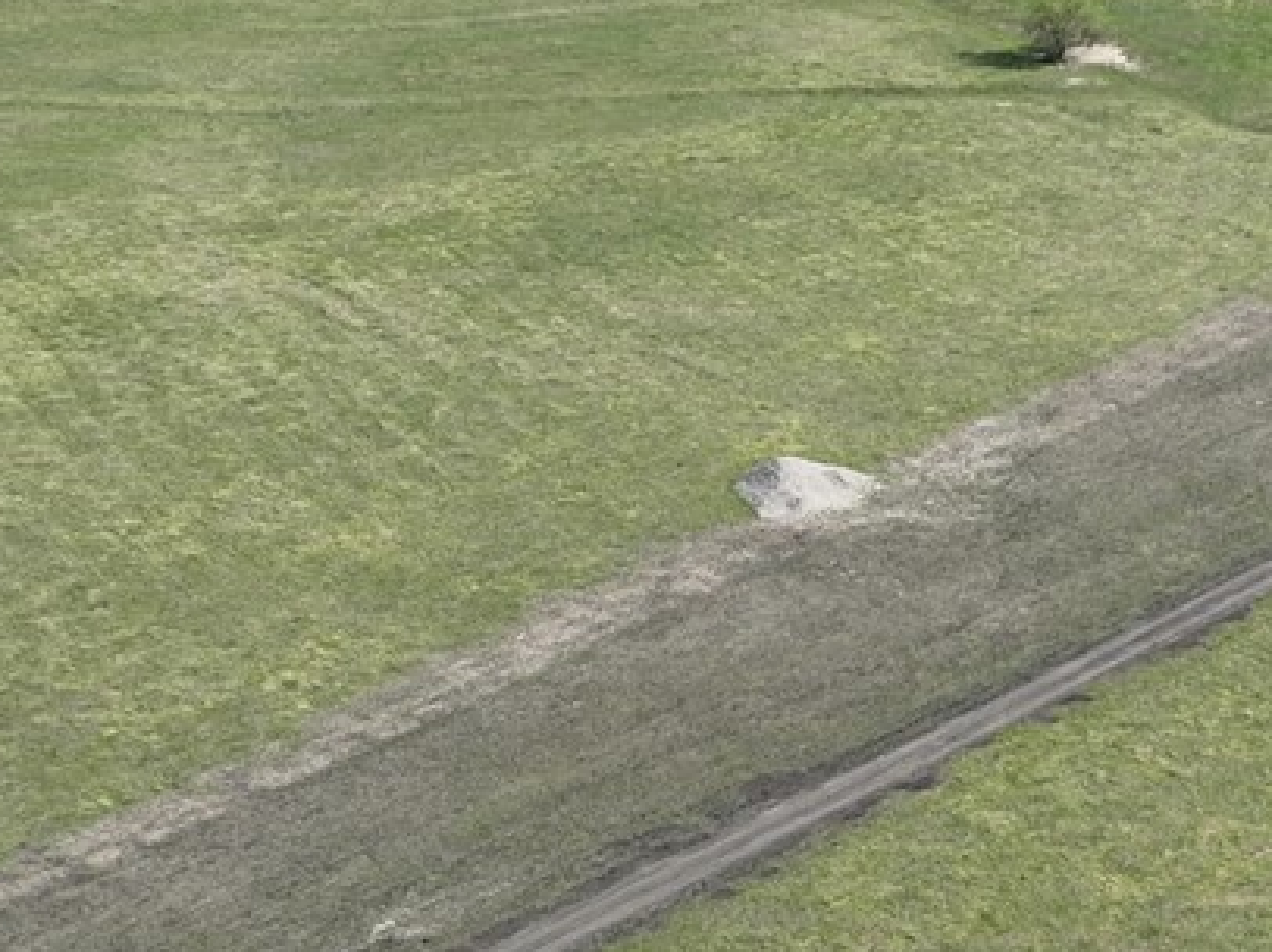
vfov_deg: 12.2
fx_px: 4444
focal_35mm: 121
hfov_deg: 16.0
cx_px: 1205
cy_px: 631
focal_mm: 12.29
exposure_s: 1/1600
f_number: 2.8
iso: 110
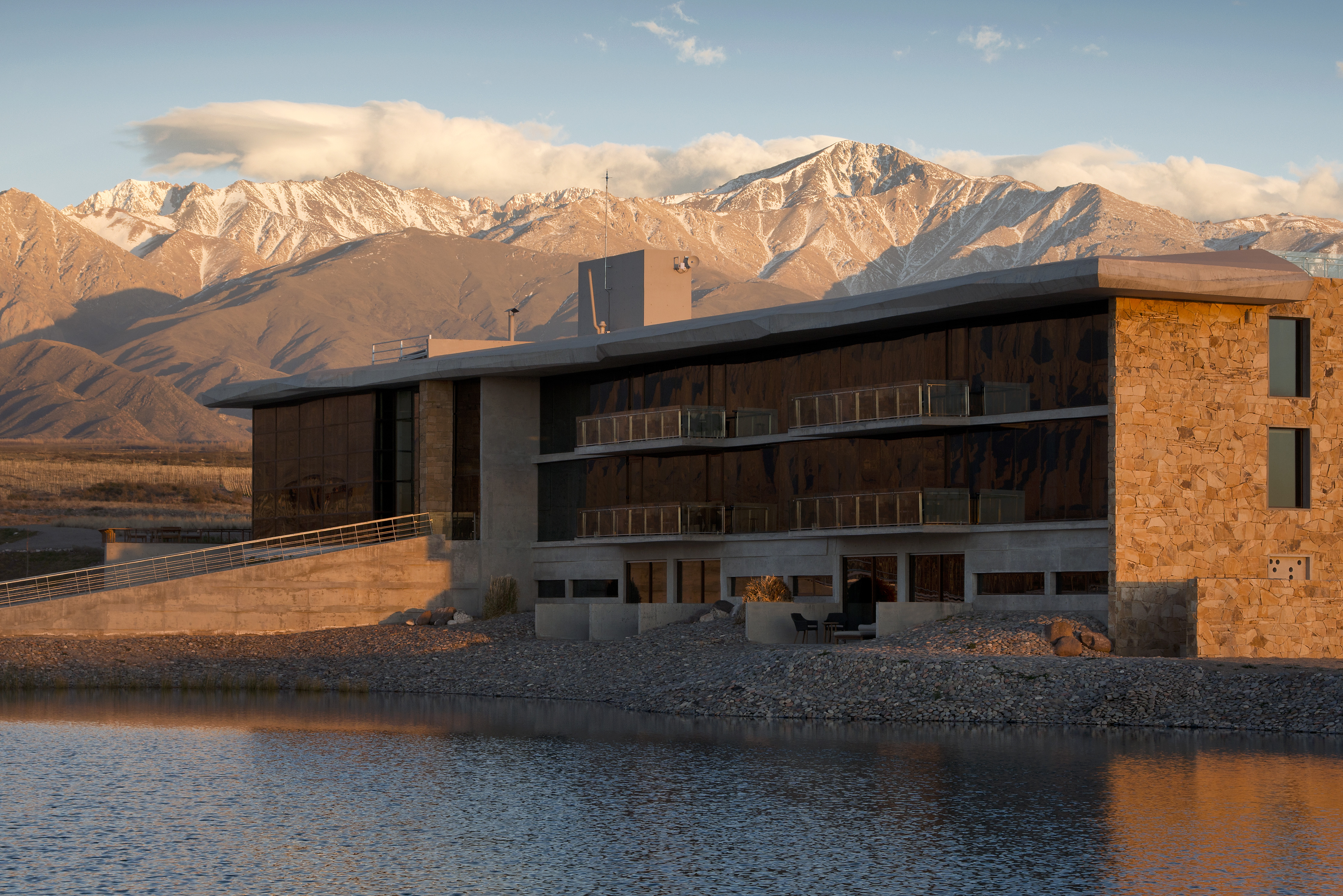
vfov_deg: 15.2
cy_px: 547
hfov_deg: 22.6
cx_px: 681
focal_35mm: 90
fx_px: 3358
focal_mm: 55
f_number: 11
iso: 100
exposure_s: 1/13
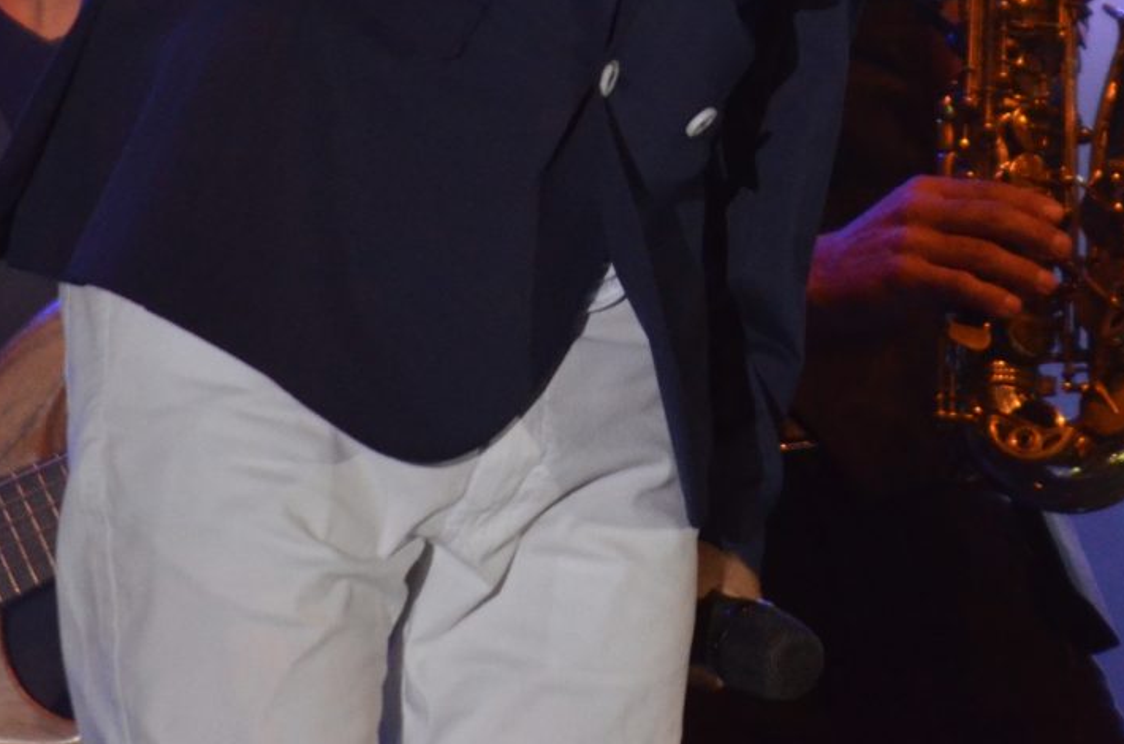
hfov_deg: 2.4
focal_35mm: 865
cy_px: -285
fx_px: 26947
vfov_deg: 1.6
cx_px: 755
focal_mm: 200
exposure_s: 1/200
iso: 1600
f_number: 5.6
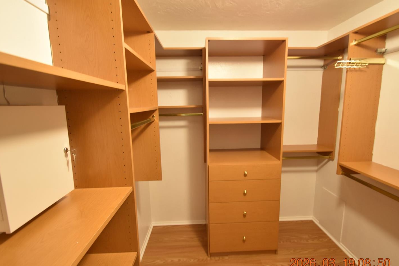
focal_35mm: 17
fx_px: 188
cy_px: 135
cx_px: 207
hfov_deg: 93.2
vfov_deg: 70.4
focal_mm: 10
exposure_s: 1/8
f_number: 3.5
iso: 800
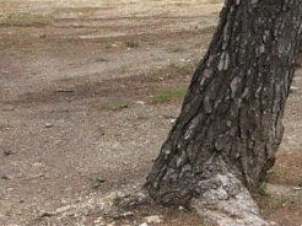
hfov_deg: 11.1
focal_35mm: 151
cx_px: 706
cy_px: -133
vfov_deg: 9.5
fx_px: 1316
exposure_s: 1/526
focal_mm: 4.15
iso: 32
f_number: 2.2
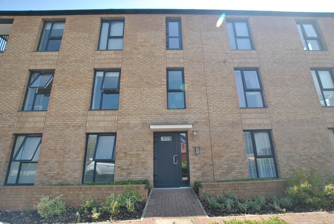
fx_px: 139
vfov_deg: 77.5
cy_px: 112
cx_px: 167
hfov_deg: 100.3
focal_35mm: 15
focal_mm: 10
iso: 100
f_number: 5.6
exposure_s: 1/125
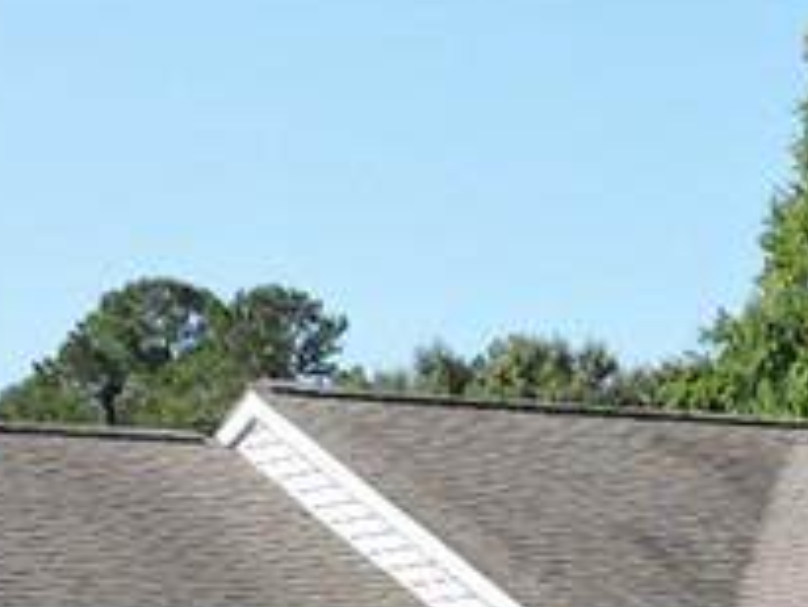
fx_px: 4671
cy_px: 981
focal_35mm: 200
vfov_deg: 7.3
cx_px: 950
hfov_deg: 9.8
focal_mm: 7.1
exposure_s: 1/800
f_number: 3.3
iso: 100
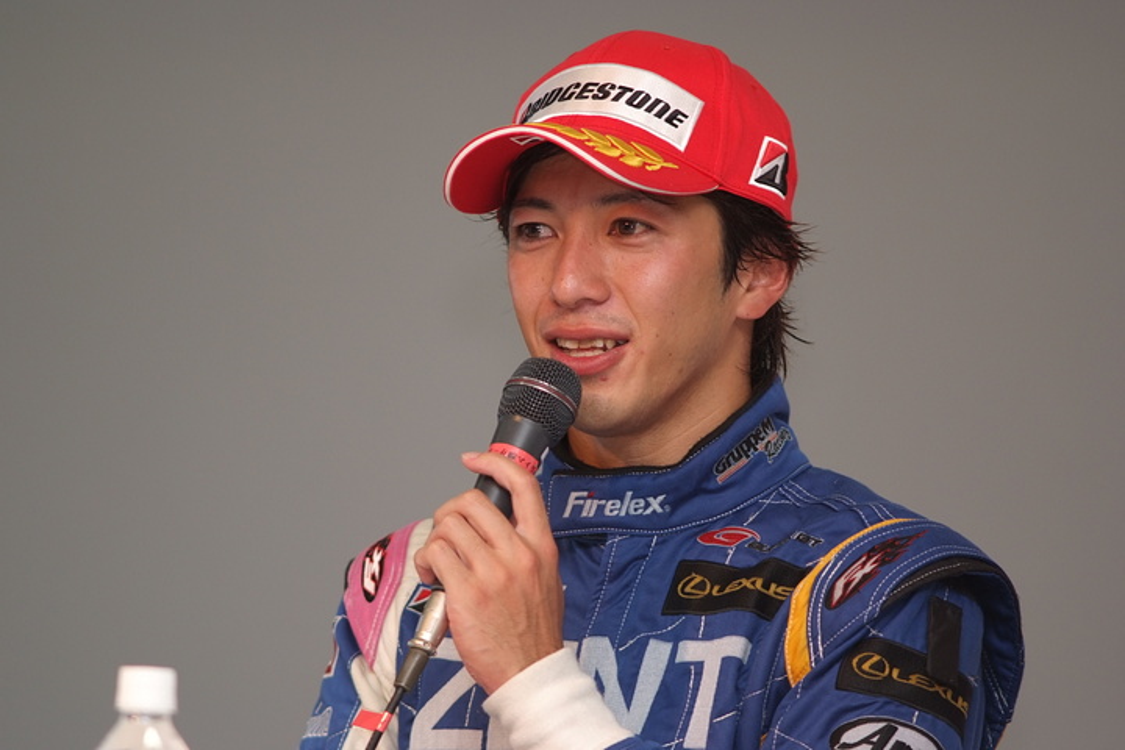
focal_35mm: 270
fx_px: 8437
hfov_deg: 7.6
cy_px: 375
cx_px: 562
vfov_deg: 5.1
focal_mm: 180
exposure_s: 1/250
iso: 400
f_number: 2.8
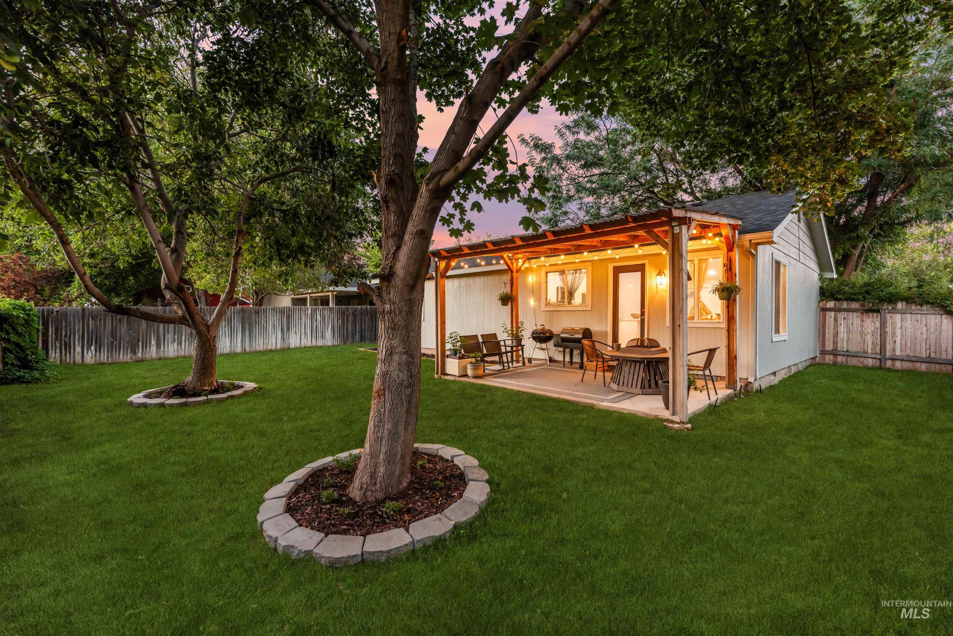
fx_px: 413
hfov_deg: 98.2
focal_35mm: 16
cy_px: 318
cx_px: 476
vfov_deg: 75.1
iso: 800
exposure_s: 1/200
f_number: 2.8
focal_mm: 15.6
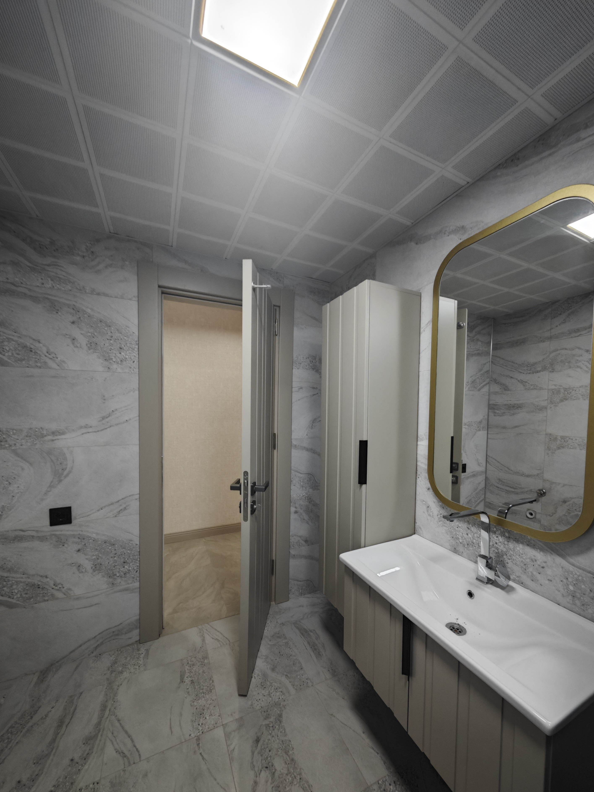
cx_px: 309
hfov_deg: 89.9
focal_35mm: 13
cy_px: 422
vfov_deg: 106.0
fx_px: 297
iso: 200
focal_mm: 2.03
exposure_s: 1/50
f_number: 1.8
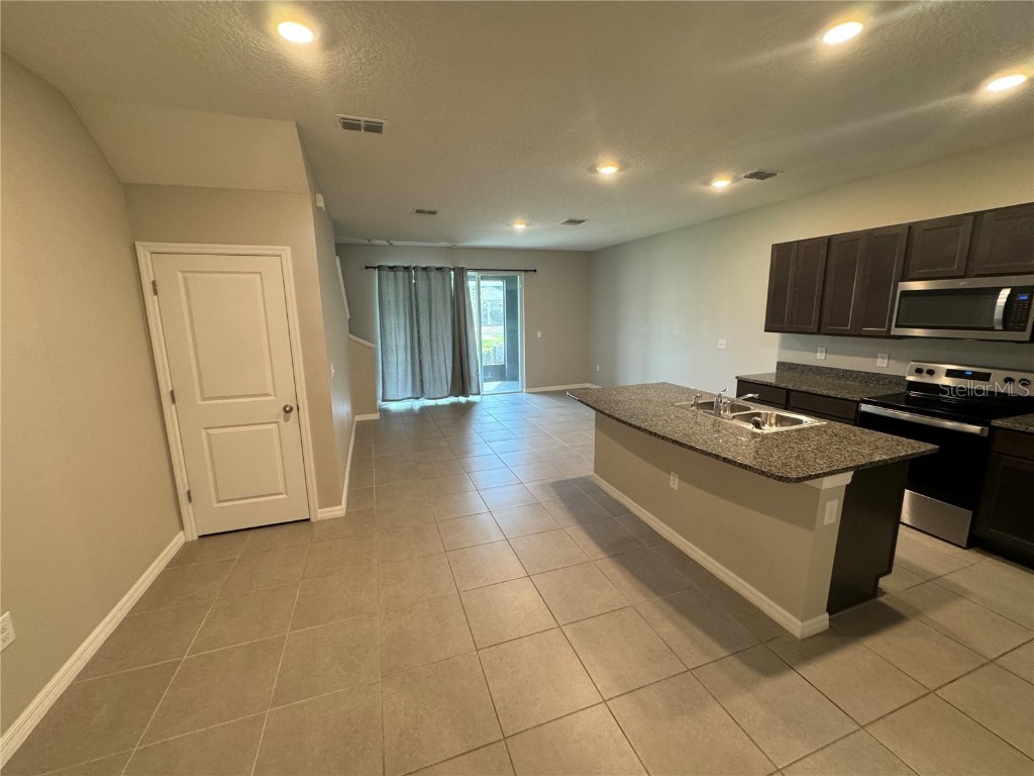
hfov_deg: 102.1
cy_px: 388
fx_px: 418
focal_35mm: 14
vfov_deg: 85.7
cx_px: 517
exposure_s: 1/60
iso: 250
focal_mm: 2.22
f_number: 2.2
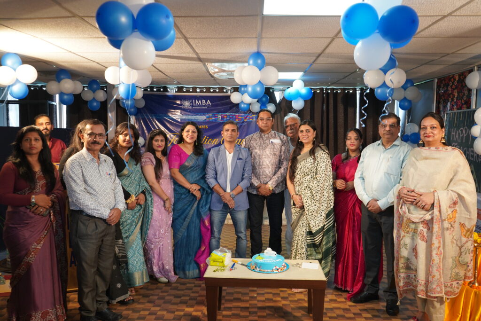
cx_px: 240
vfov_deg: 45.0
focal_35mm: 29
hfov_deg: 63.7
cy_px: 160
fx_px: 388
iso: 1250
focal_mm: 29
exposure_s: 1/160
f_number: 4
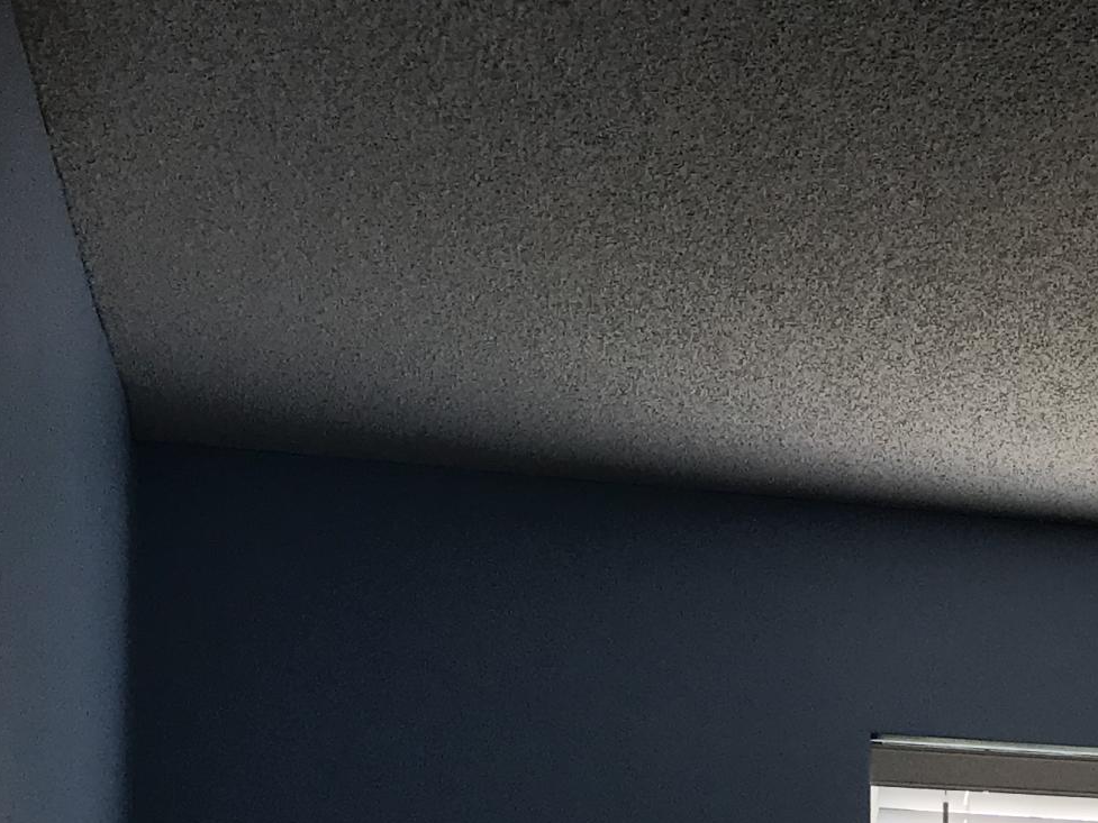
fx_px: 2728
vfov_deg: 16.0
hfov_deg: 21.2
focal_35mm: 86
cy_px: 1146
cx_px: 1301
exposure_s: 1/213
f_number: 1.8
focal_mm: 3.99
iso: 20
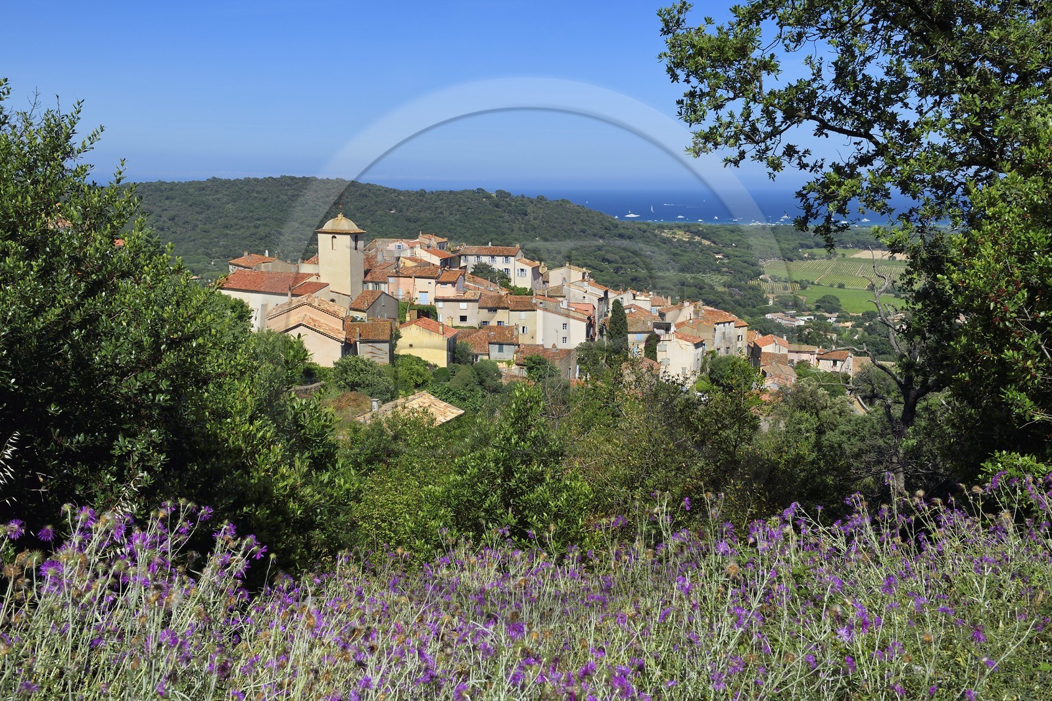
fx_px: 1052
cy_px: 350
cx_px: 526
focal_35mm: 36
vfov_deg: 36.9
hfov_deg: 53.1
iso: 200
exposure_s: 1/200
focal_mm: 36
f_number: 16
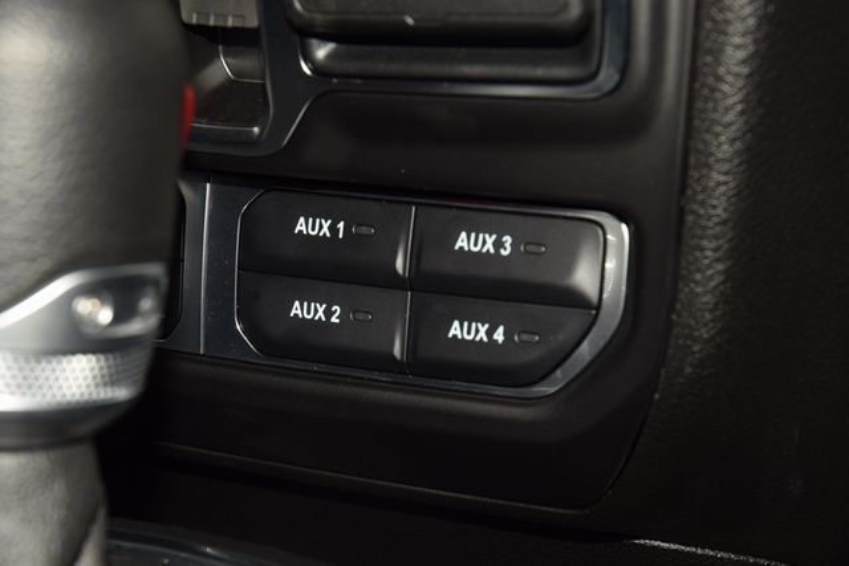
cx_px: 424
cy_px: 283
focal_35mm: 105
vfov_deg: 13.0
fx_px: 2477
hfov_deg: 19.5
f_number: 8
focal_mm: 70
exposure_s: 1/125
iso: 100
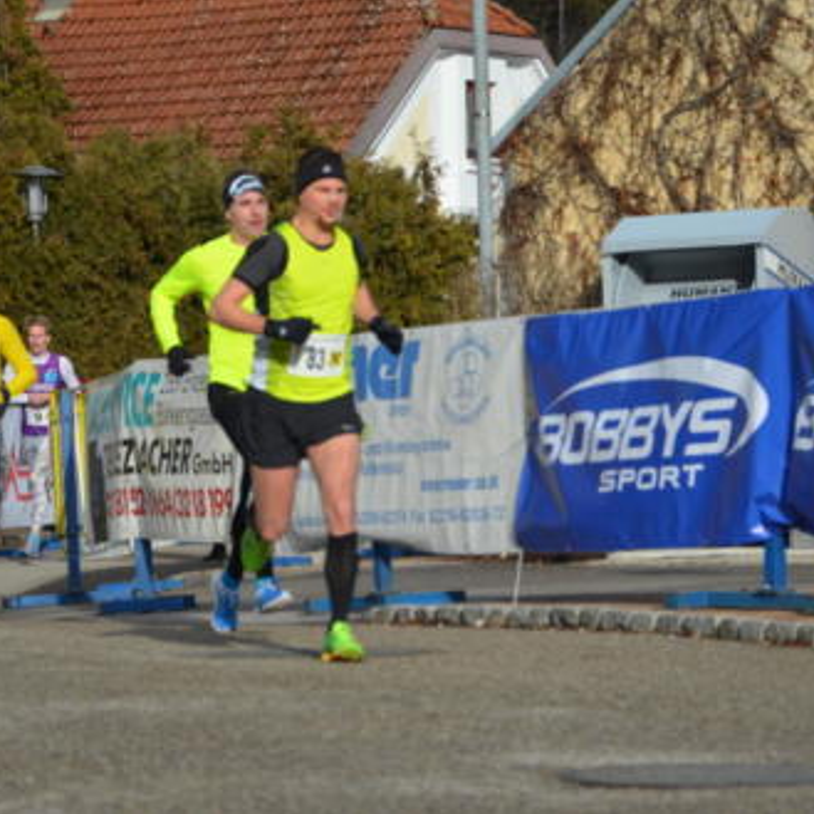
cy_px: 407
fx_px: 4736
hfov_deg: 9.8
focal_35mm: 178
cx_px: 445
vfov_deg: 9.8
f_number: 6.7
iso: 400
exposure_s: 1/1500
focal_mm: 92
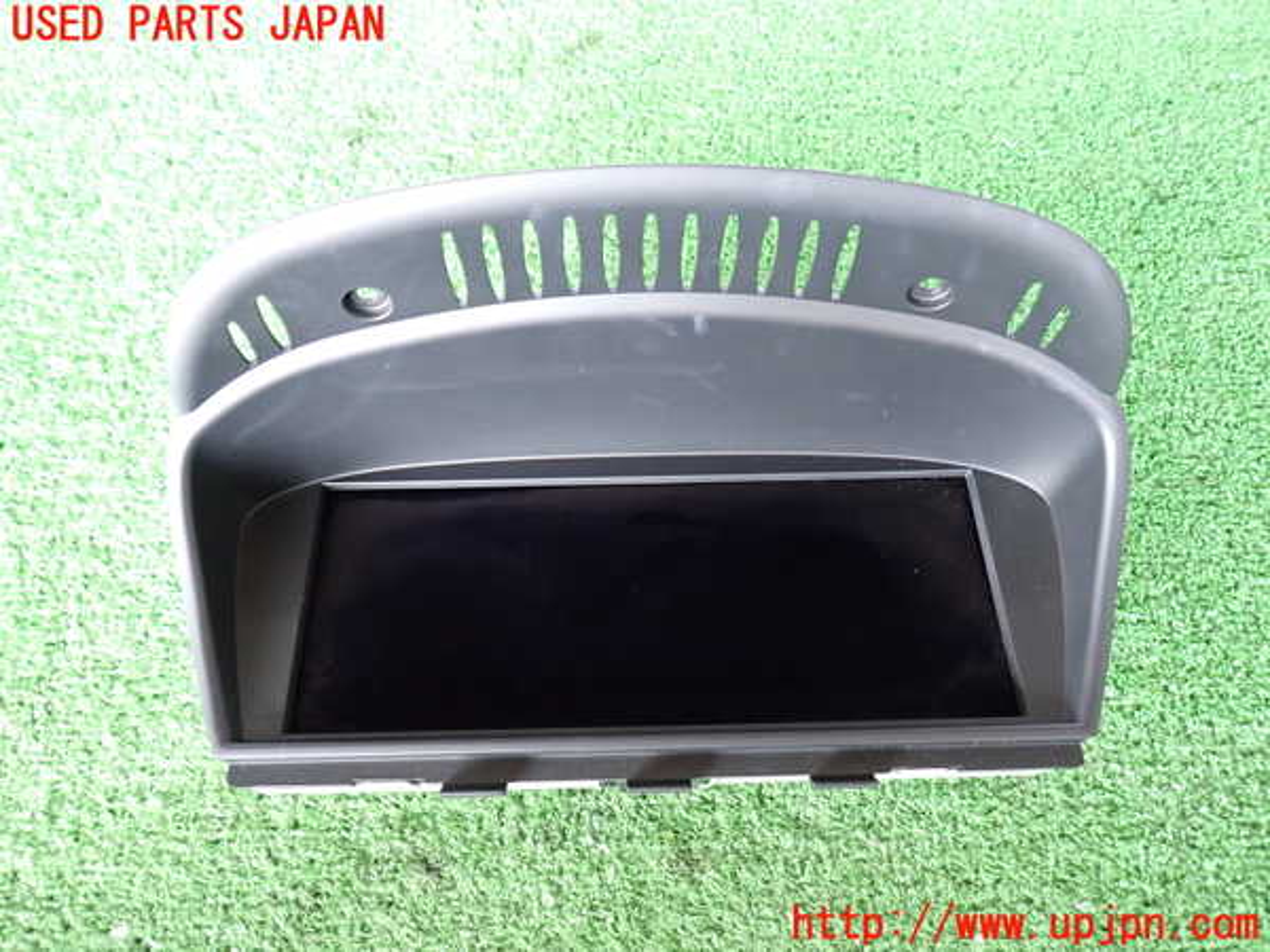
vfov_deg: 54.9
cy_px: 476
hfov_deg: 69.4
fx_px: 917
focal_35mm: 25
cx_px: 635
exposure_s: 1/30
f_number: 2
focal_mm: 4.5
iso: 400
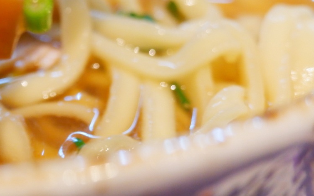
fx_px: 976
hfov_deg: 17.5
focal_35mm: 114
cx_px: -58
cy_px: -57
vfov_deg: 11.2
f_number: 4.2
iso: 640
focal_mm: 22.8
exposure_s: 1/50
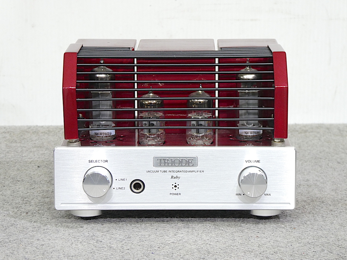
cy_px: 130
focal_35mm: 115
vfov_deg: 12.9
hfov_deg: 17.1
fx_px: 1153
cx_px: 174
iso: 200
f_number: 5.1
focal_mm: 20.6
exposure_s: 1/5
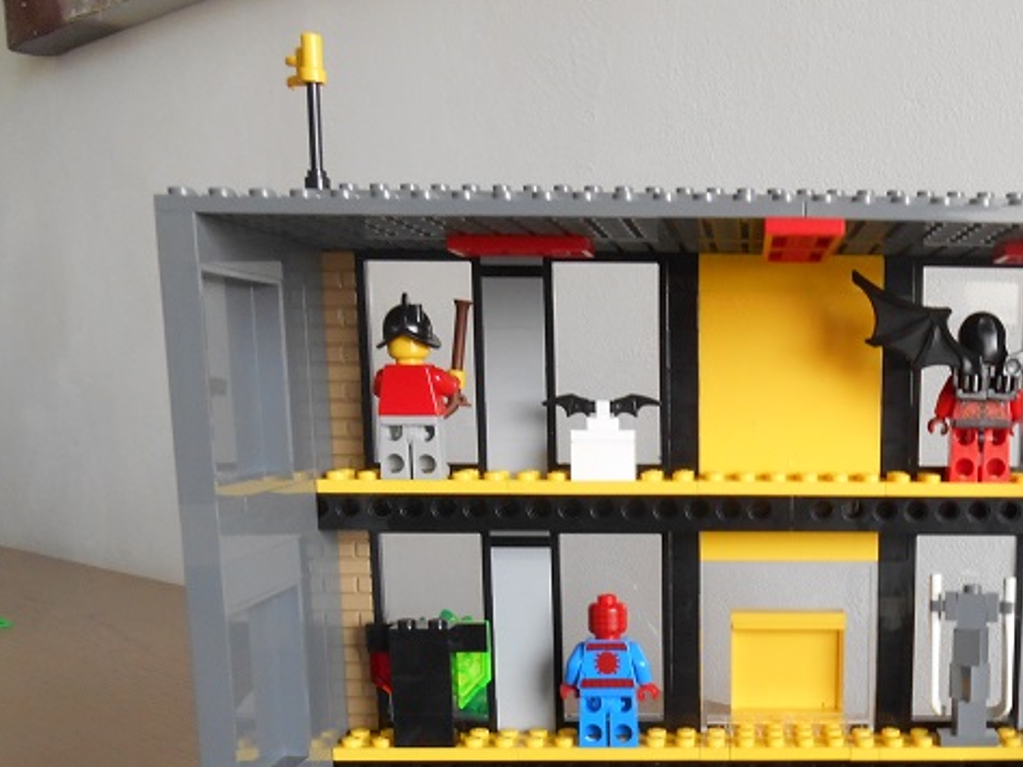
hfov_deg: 41.3
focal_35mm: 44
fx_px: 1301
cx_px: 802
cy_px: 635
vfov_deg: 31.8
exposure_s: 1/30
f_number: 3.4
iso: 180
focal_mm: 4.7
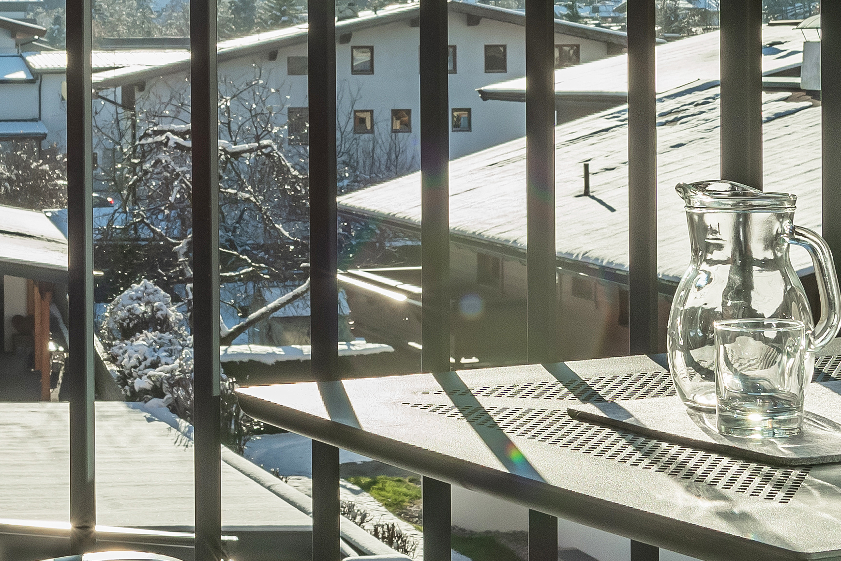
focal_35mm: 95
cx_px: 385
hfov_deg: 21.5
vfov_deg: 14.3
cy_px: 58
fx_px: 2219
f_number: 11
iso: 140
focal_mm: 20
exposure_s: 1/350
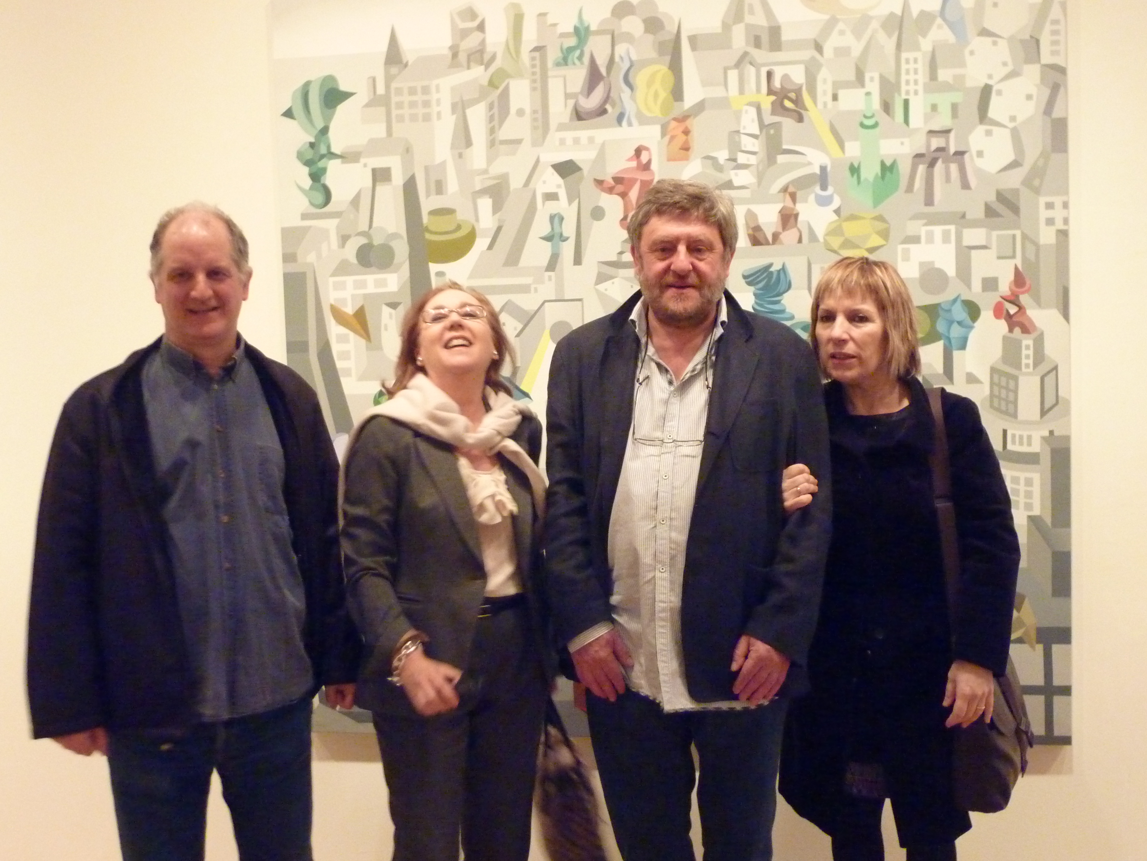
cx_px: 574
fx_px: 1160
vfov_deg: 40.7
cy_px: 430
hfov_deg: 52.6
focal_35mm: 35
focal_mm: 5.7
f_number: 3.5
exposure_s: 1/13
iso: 800
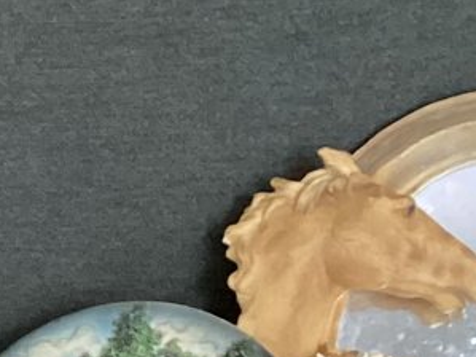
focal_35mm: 157
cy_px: 747
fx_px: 2158
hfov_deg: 11.6
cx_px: -381
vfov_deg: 8.8
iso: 320
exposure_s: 1/40
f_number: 2.4
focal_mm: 3.3
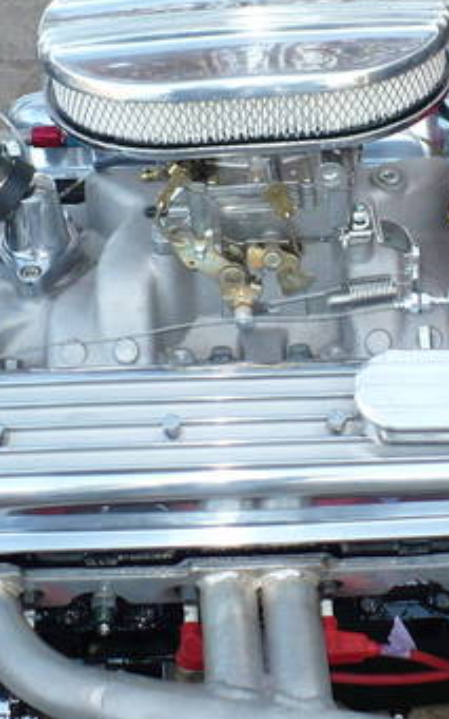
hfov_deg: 18.7
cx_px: 346
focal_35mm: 69
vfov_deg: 29.7
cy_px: 264
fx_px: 1352
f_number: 2.8
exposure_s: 1/80
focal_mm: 6.1
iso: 100
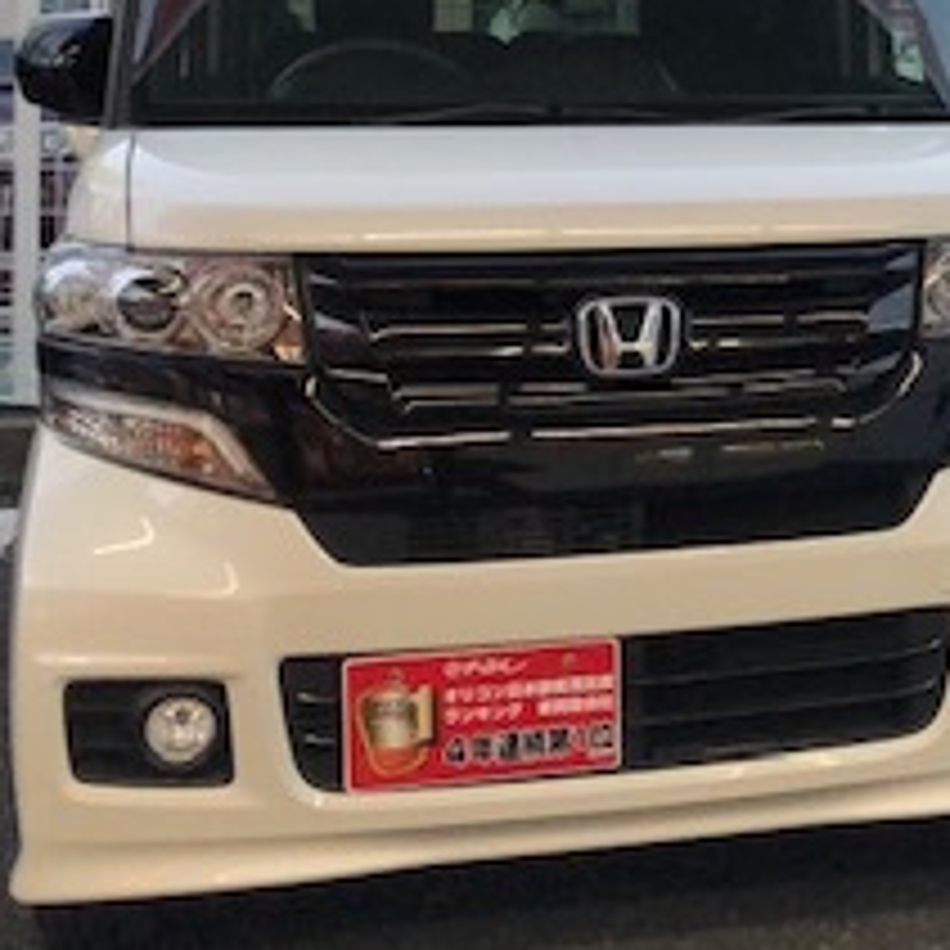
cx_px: 1211
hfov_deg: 21.1
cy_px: 198
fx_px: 2329
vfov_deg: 22.8
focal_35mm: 75
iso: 100
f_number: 1.8
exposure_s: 1/120
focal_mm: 3.99
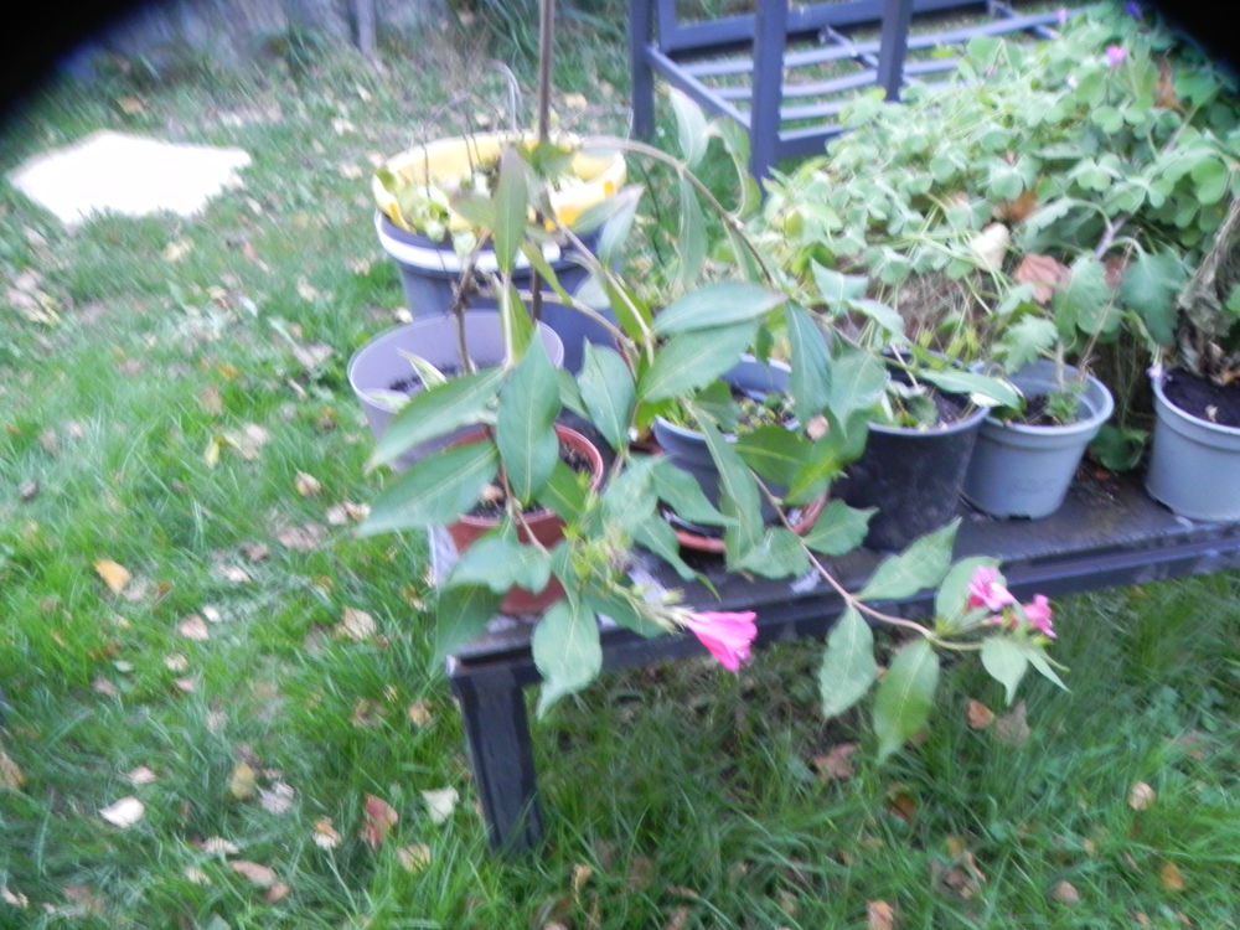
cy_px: 465
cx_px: 620
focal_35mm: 29
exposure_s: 1/5.2
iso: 400
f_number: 2.8
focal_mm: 5.2
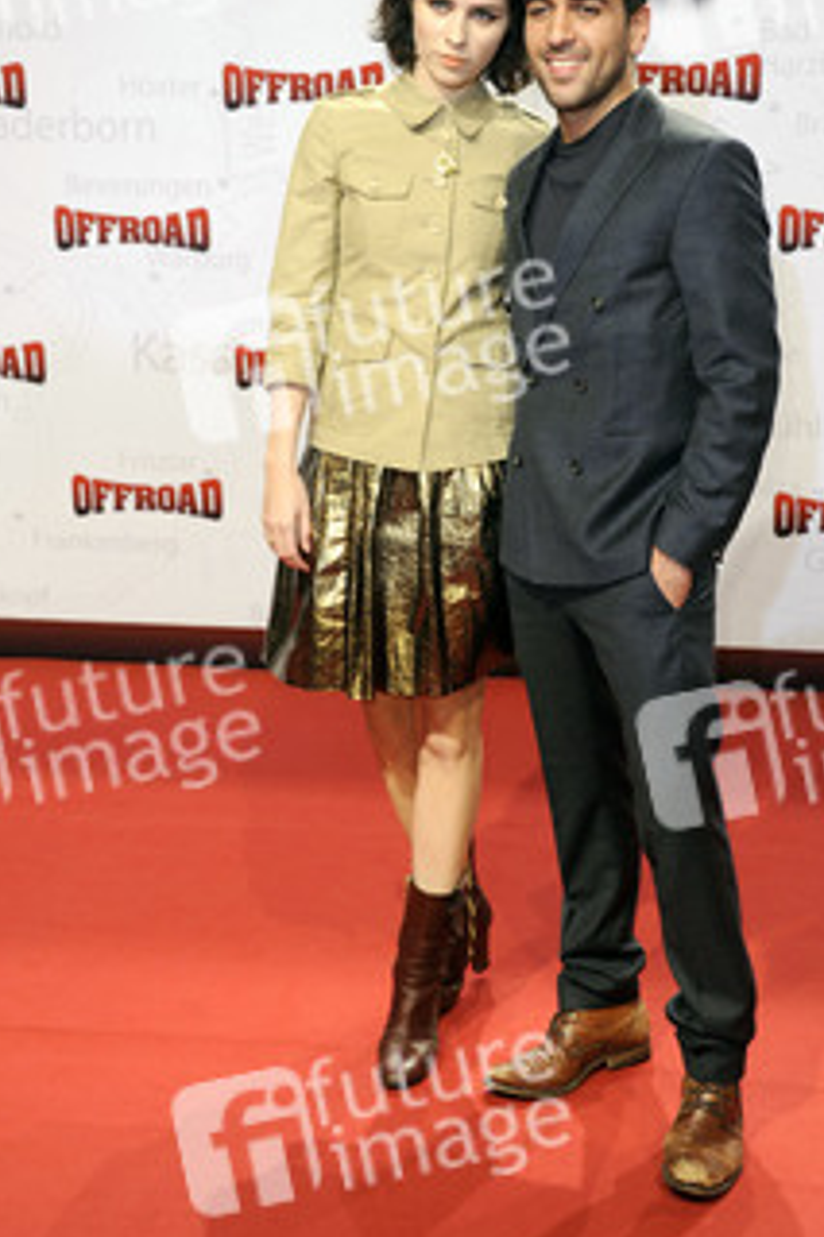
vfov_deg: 30.9
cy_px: 545
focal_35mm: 65
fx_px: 2234
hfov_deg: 20.9
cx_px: 484
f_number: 5.6
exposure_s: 1/125
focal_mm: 52
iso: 800
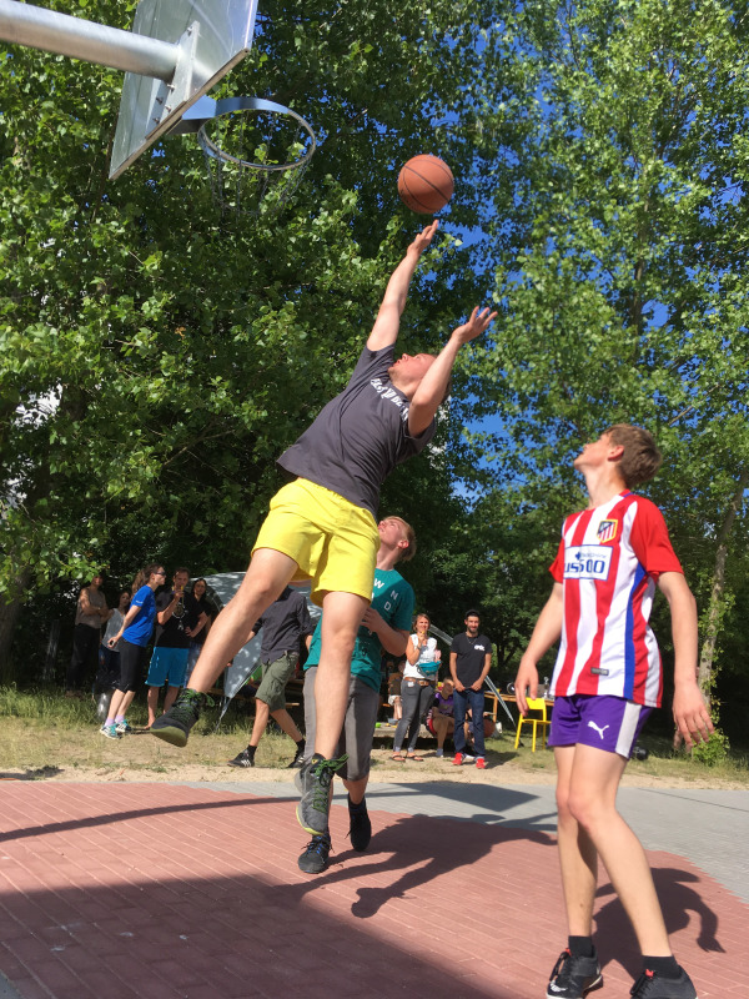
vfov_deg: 61.7
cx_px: 374
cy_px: 500
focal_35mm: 29
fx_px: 837
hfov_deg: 48.2
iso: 25
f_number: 2.2
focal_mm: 4.15
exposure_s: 1/1054
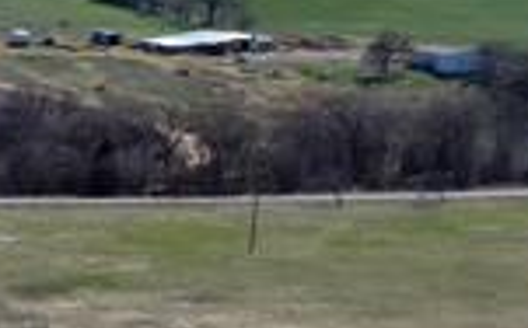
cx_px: -538
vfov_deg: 6.7
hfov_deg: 10.0
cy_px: 495
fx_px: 2788
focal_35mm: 194
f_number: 8
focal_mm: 10.26
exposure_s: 1/1600
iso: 400
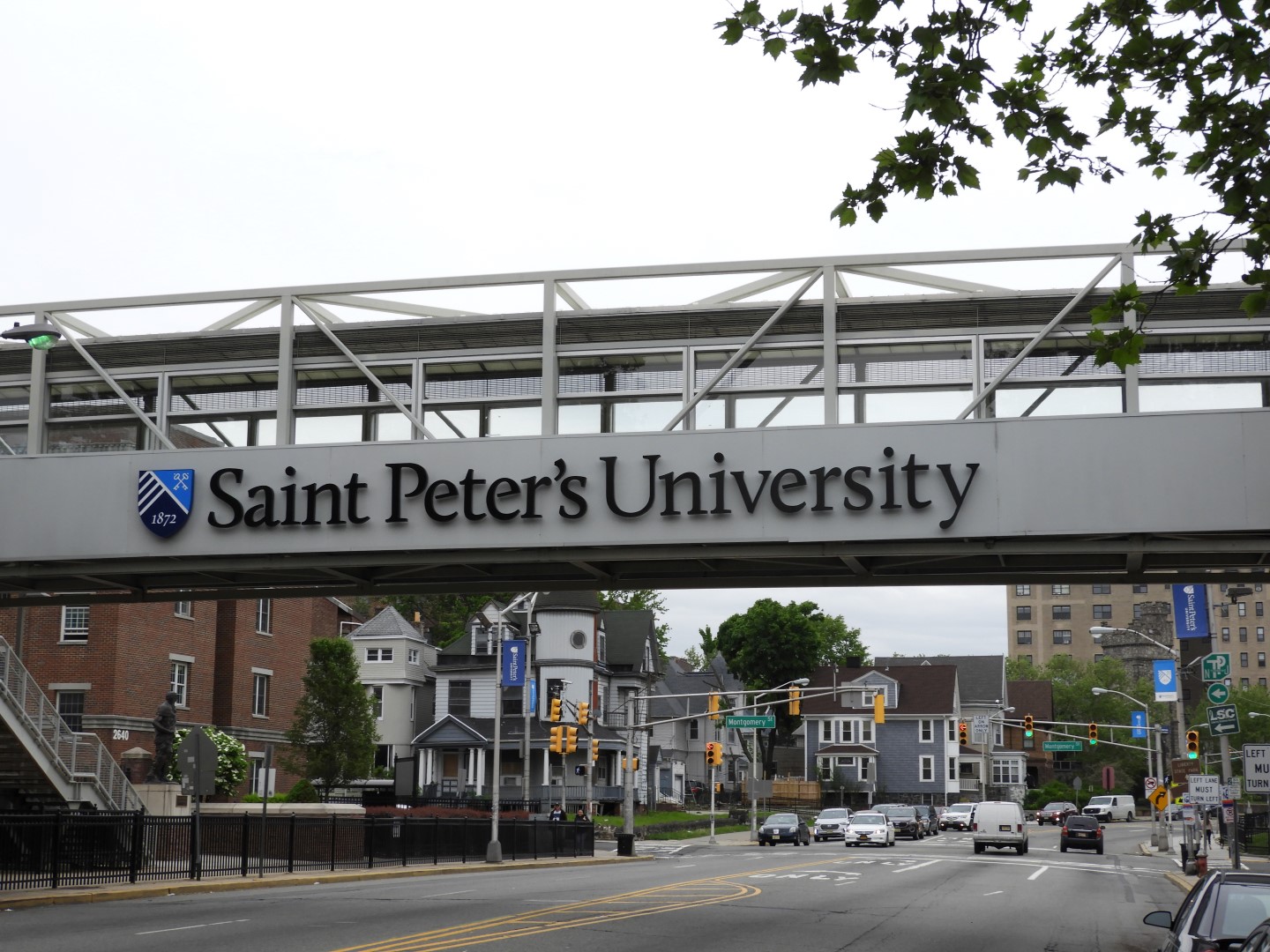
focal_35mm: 55
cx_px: 635
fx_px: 2018
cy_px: 476
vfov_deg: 26.6
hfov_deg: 34.9
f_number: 4
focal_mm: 9.9
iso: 100
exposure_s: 1/500
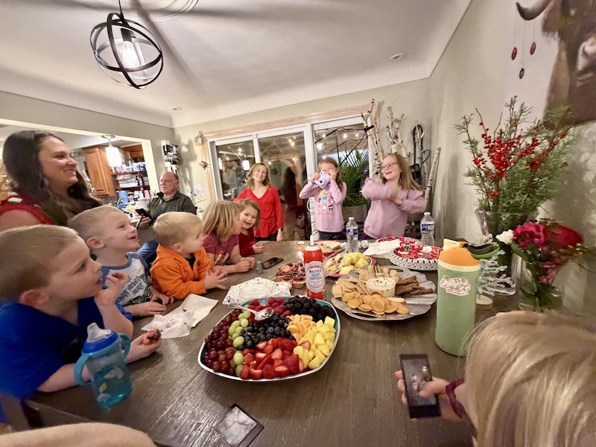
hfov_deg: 102.1
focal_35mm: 14
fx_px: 241
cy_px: 224
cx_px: 298
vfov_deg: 85.7
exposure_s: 1/40
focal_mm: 2.22
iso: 1000
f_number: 2.2
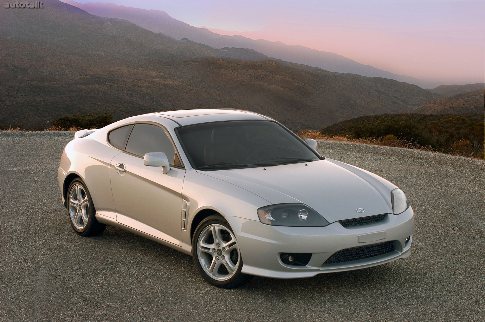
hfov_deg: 28.1
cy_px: 161
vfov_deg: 18.9
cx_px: 242
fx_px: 969
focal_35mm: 72
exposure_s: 1/25
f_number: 8
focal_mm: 48
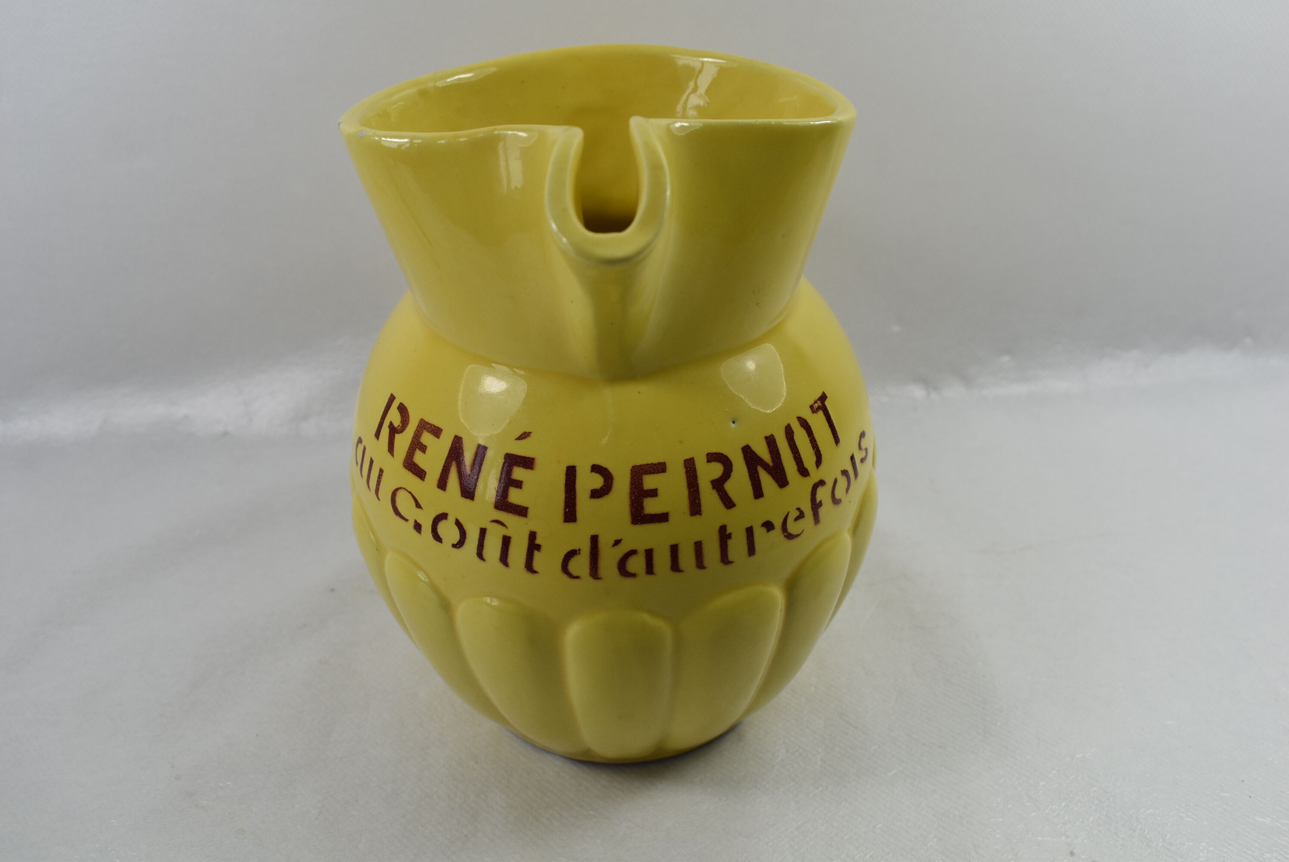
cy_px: 431
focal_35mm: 30
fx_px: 1075
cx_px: 644
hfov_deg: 61.9
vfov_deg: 43.7
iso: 360
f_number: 8
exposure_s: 1/250
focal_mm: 20
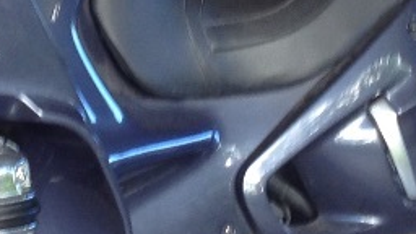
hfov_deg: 11.2
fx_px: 2107
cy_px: -91
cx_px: 42
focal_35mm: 191
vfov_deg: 6.3
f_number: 2.4
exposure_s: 1/30
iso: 50
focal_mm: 4.28
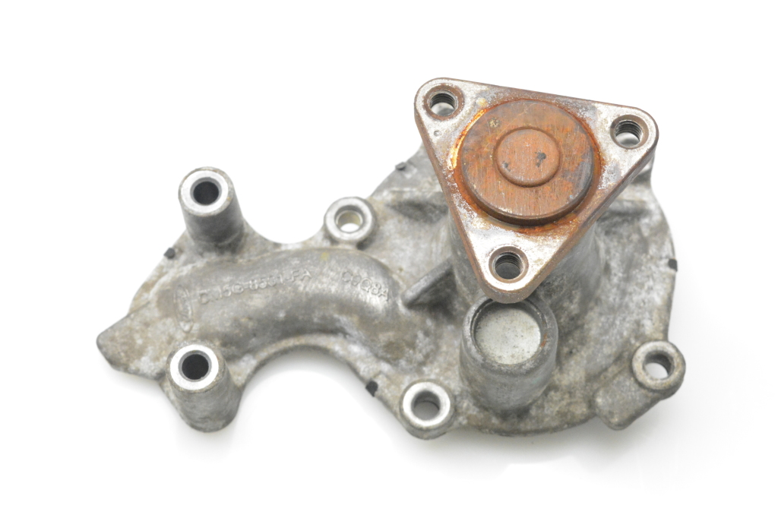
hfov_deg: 24.6
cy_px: 259
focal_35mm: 82
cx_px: 389
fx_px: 1782
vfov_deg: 16.5
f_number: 10
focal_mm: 55
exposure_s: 1/400
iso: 6400
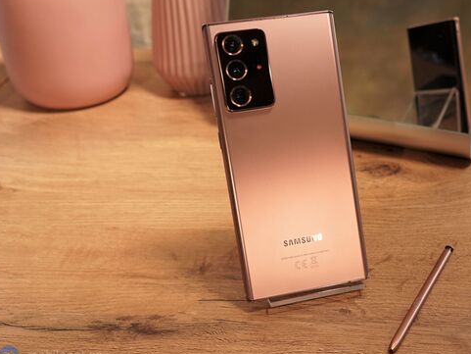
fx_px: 517
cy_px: 174
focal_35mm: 38
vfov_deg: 37.7
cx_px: 291
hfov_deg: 48.6
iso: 500
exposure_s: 1/125
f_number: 5.6
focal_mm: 31
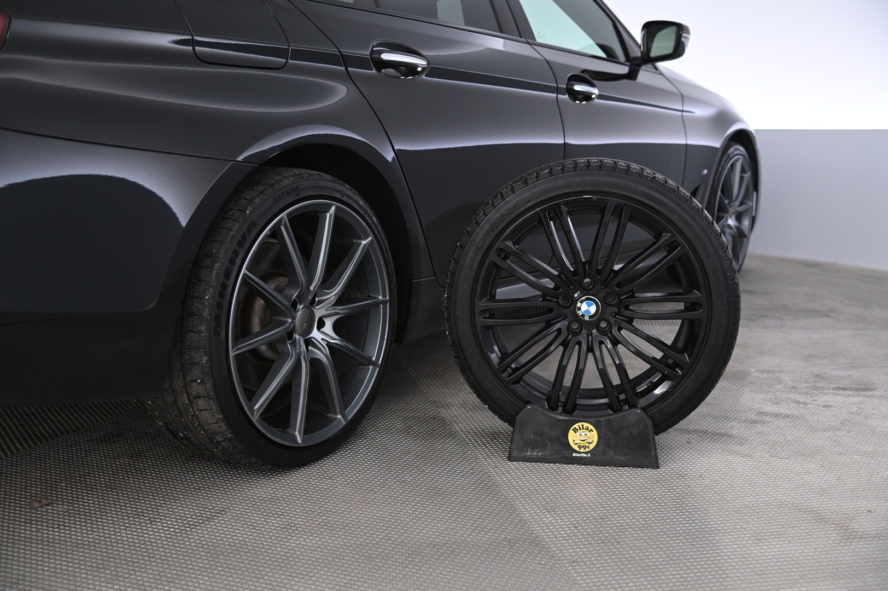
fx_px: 1084
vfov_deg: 30.5
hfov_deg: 44.5
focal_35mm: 44
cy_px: 296
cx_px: 444
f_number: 4
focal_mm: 44
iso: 2000
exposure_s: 1/80
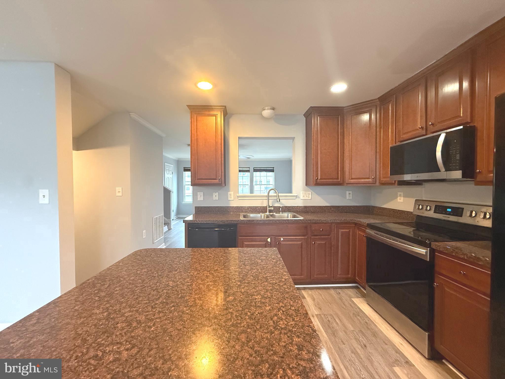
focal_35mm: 14
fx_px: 204
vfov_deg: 85.7
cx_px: 252
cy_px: 190
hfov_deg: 102.1
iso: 640
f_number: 2.2
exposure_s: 1/60
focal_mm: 2.22
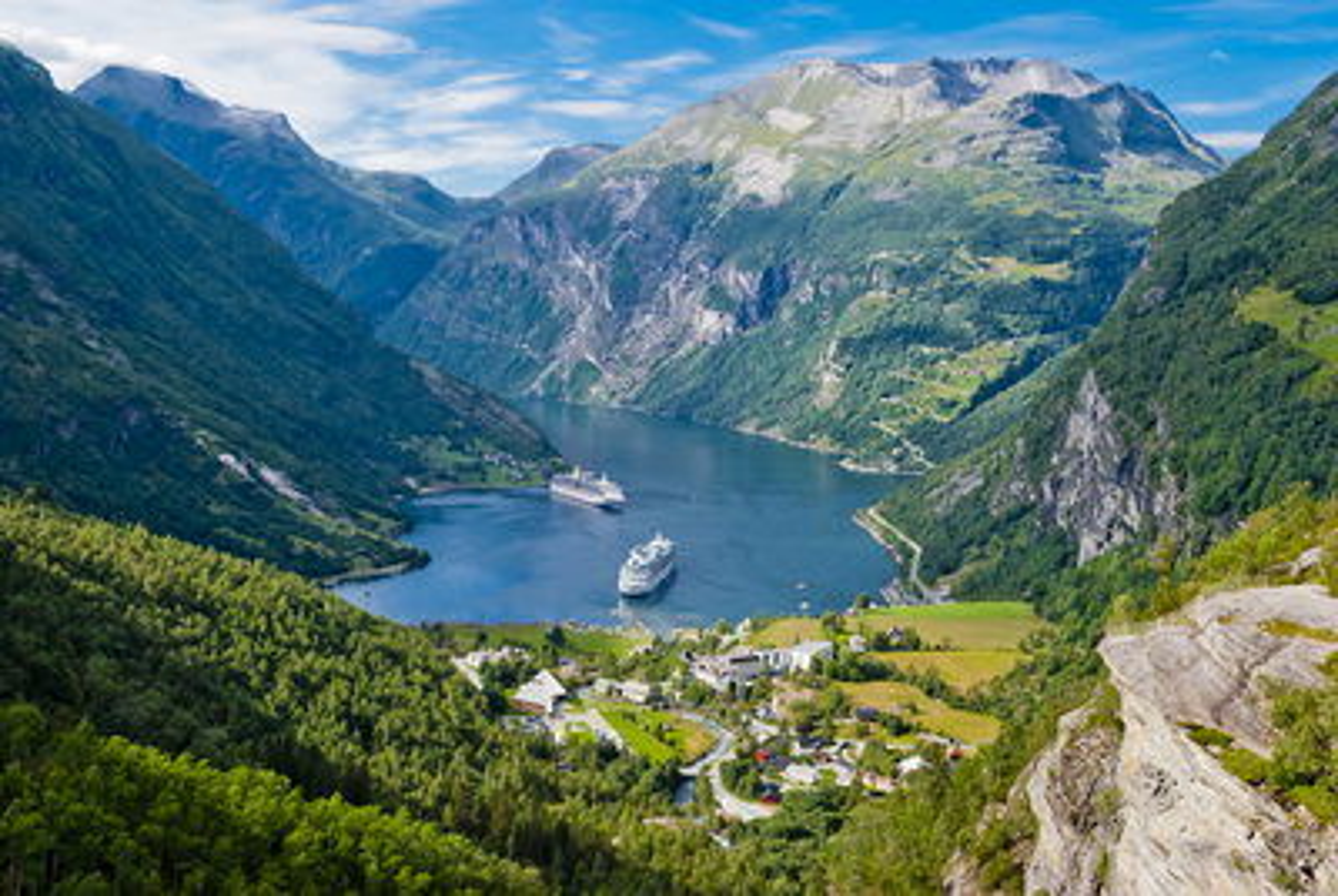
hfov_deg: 46.3
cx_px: 669
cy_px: 448
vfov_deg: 32.0
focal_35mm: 42
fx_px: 1563
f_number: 10
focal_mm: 28
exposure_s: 1/250
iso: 200
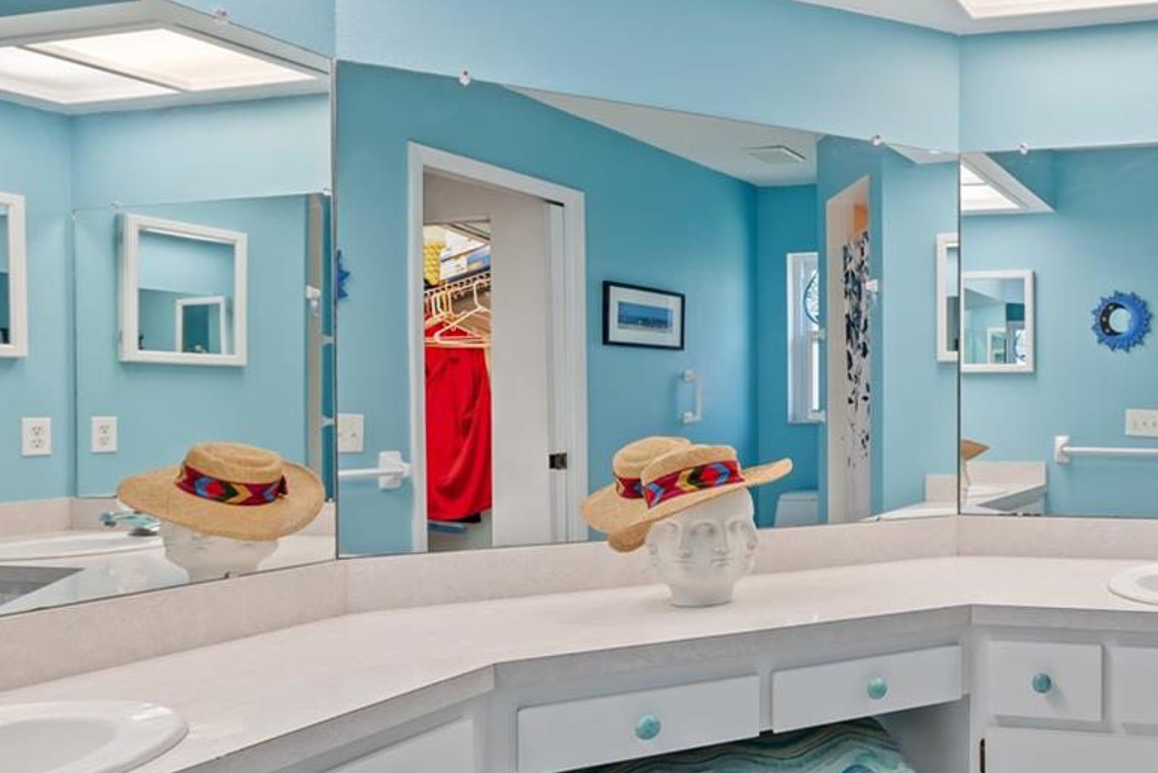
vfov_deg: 45.0
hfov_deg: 53.4
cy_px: 383
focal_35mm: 29
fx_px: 933
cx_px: 1095
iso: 250
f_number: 9
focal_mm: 14
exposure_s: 1/2.5
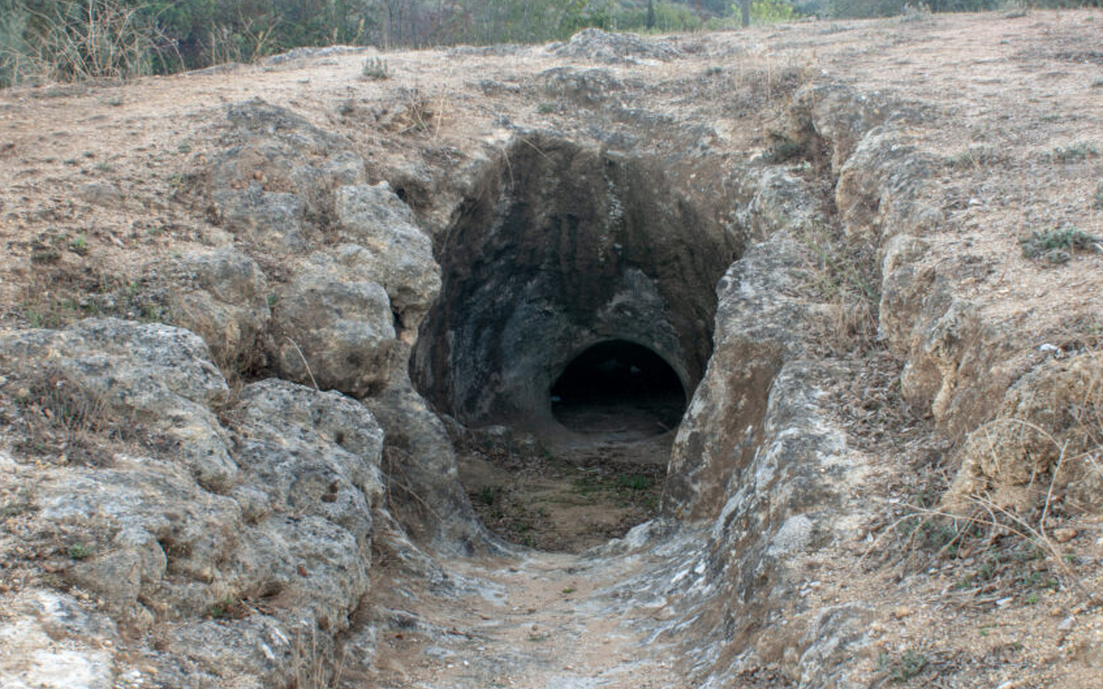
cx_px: 577
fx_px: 1563
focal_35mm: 52
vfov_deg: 24.8
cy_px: 421
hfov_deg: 38.9
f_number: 22
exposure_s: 5
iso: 100
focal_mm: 24
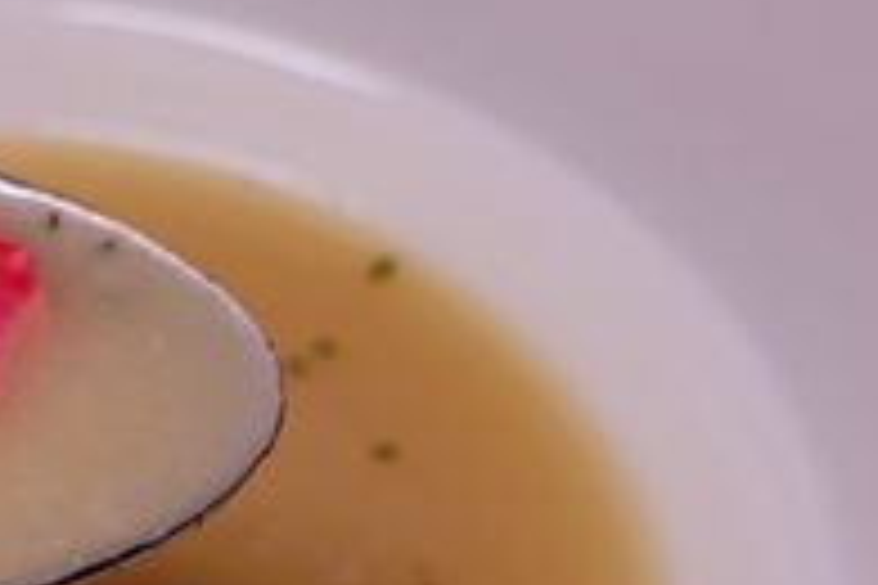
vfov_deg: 16.9
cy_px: 506
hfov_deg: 23.9
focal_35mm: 80
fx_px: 1951
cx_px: -59
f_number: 4
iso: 125
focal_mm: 8.8
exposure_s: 1/160
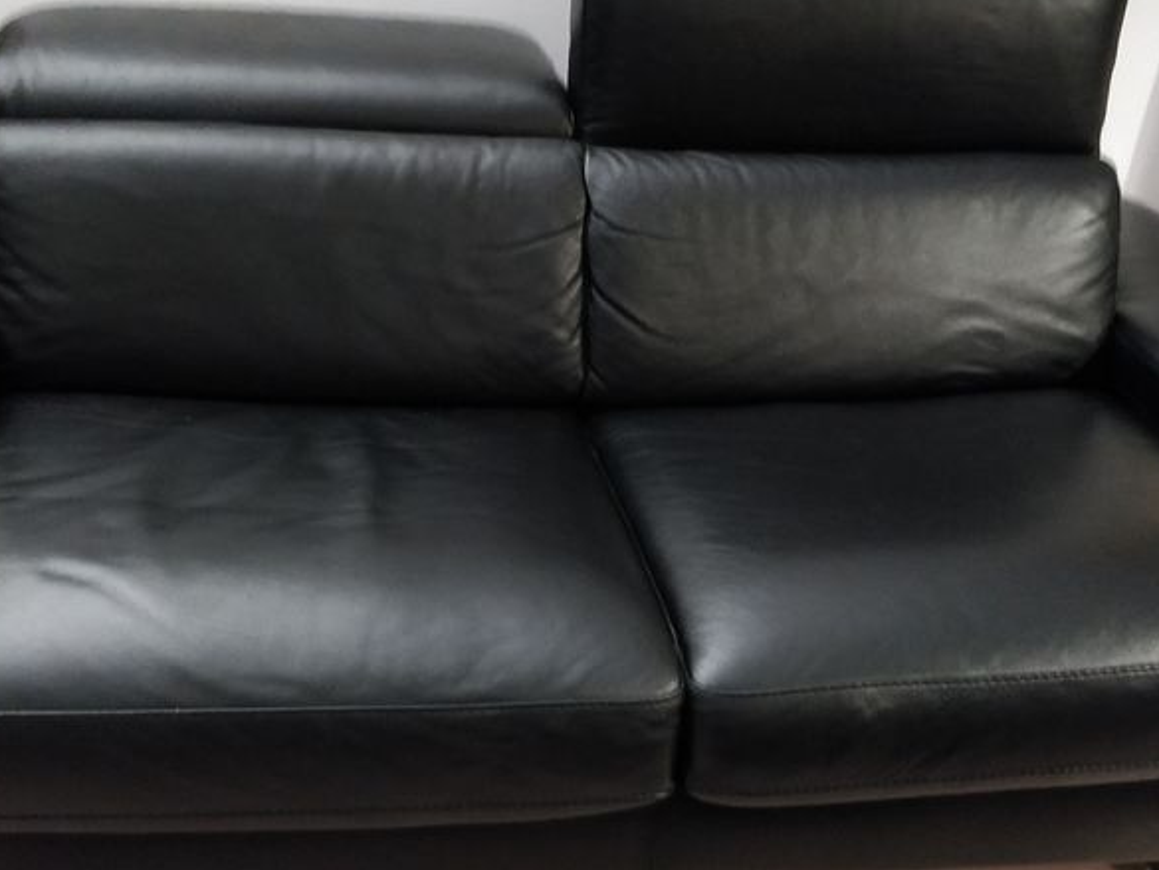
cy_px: 410
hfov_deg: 45.8
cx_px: 584
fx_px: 1373
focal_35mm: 41
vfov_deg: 35.1
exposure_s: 1/20
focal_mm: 4.1
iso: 1600
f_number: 1.7
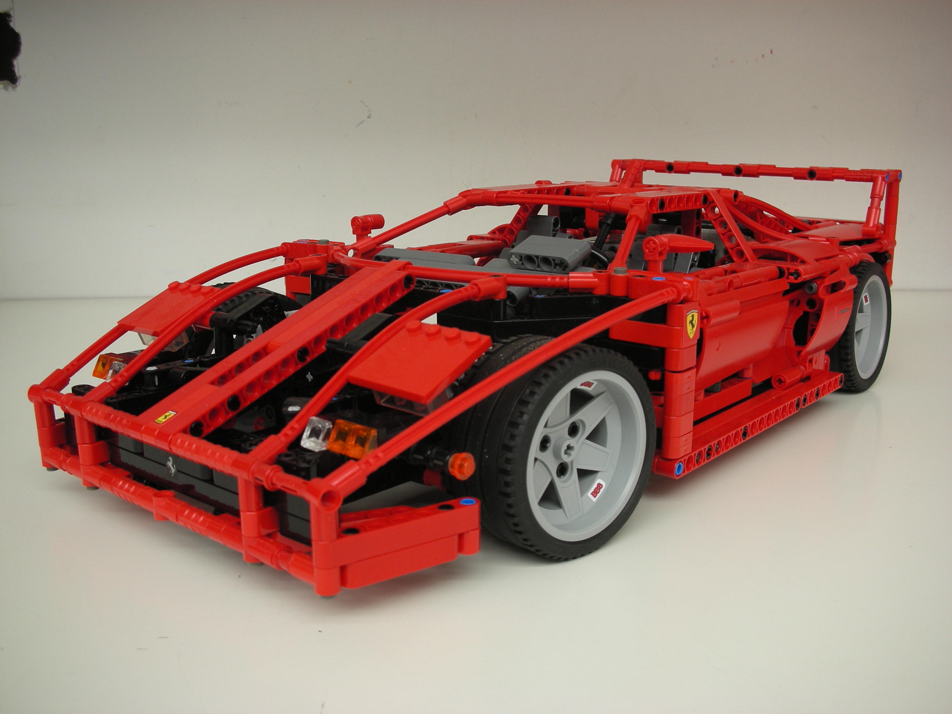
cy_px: 357
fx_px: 963
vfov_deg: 40.7
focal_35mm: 35
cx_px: 476
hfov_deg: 52.6
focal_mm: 5.8
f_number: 3
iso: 50
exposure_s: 1/46.5
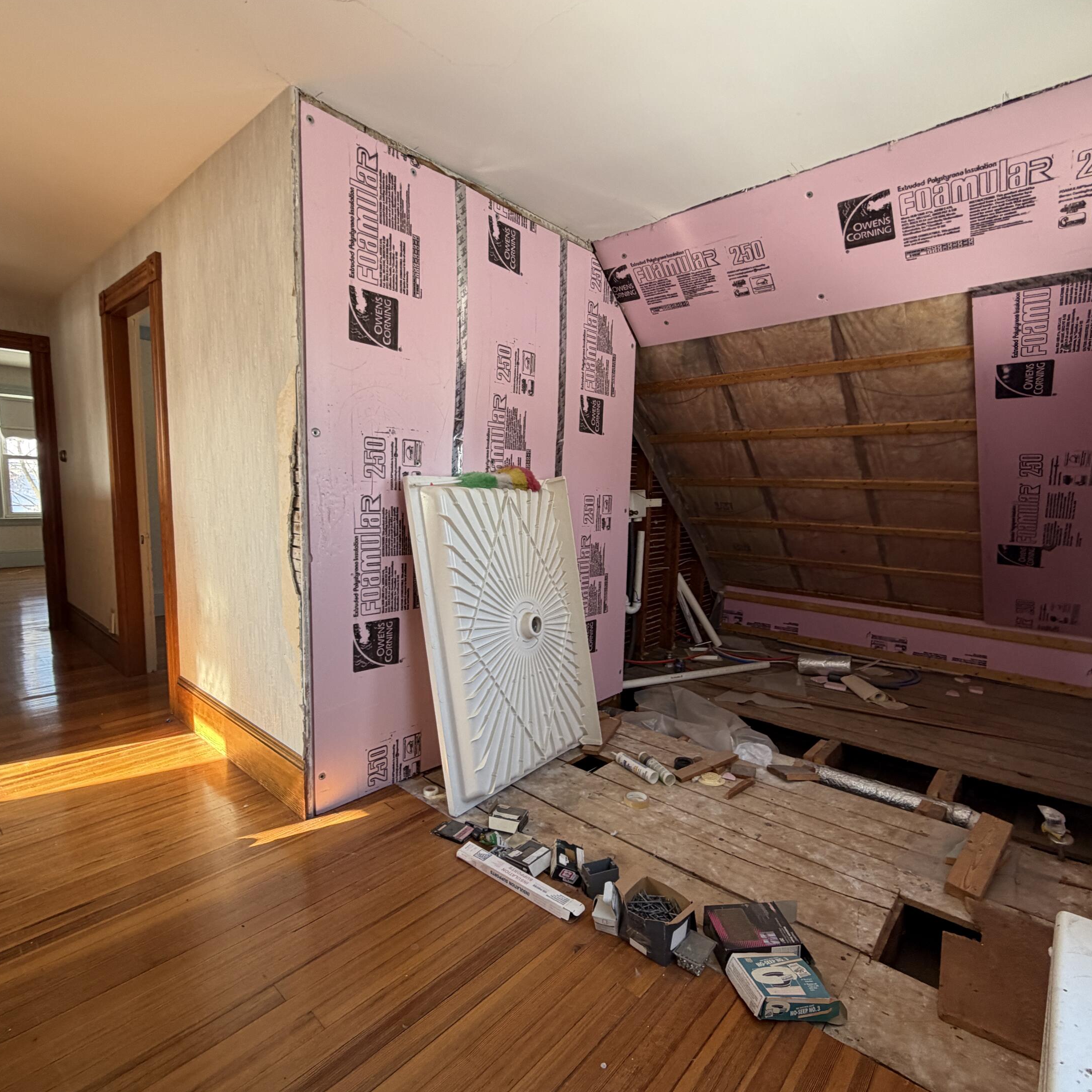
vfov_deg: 84.0
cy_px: 556
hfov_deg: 84.0
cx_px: 560
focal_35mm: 17
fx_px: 607
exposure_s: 1/121
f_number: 2.2
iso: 160
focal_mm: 2.22
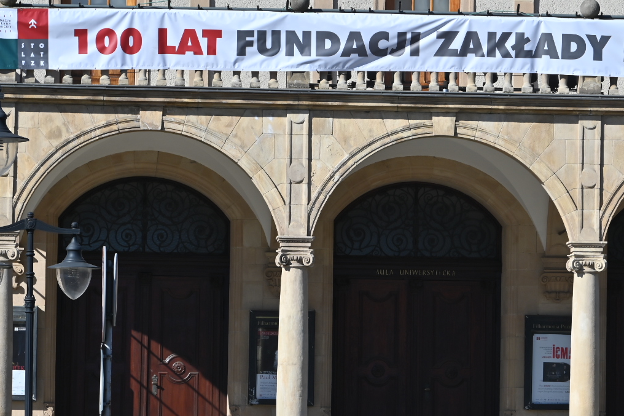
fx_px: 4974
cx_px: 440
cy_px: 216
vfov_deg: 4.8
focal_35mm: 287
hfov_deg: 7.2
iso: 100
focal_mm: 180
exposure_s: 1/250
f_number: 11
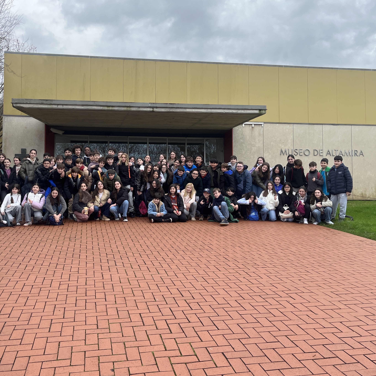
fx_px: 418
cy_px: 174
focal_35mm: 34
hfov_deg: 48.3
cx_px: 157
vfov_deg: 48.4
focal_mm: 5.1
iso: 50
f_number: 1.6
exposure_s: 1/898
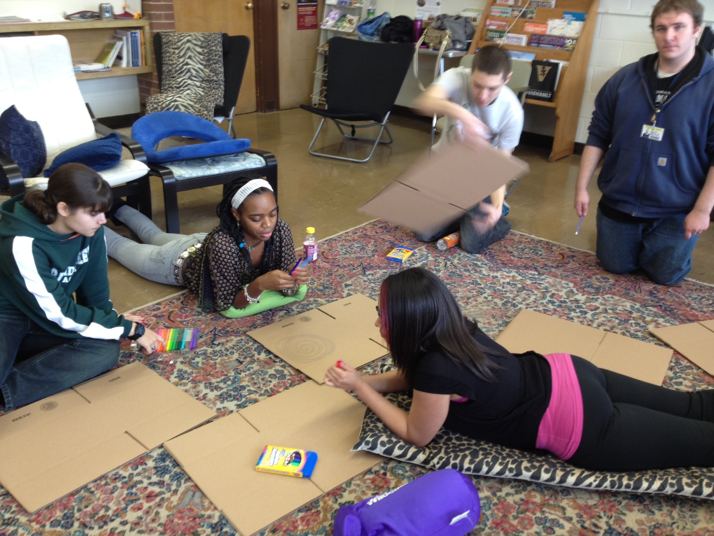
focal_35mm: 35
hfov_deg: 52.6
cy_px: 268
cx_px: 357
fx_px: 722
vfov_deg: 40.7
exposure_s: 1/20
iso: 64
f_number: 2.4
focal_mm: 4.28
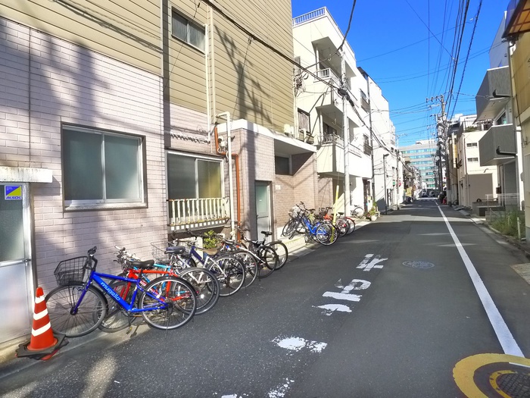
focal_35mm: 24
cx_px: 265
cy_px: 199
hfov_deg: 71.6
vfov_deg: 56.8
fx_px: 367
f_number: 4
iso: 400
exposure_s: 1/500
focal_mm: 5.1
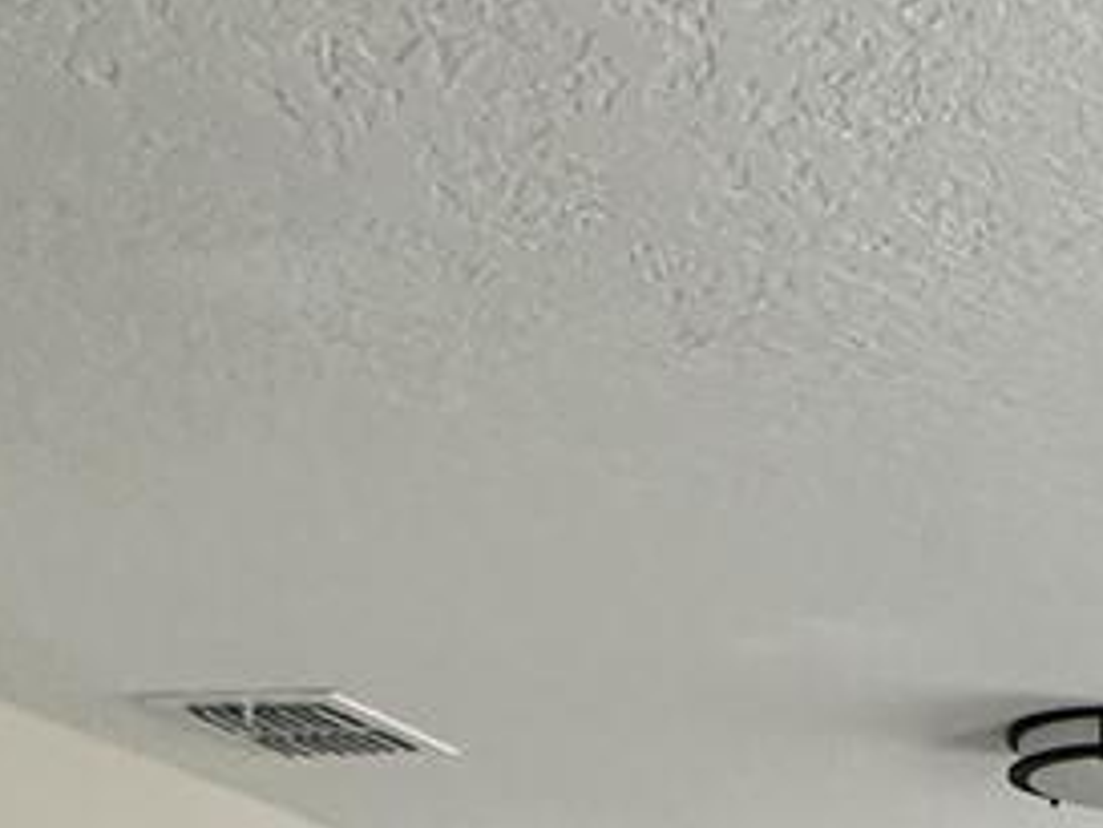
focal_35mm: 82
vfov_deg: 14.6
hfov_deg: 21.5
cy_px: 1704
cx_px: 1438
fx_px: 2614
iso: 250
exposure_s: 1/120
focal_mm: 2.22
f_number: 2.2
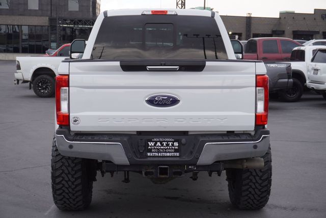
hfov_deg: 29.8
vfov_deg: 20.2
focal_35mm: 68
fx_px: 612
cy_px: 109
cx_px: 163
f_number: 6.3
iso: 100
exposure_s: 1/100
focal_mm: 45
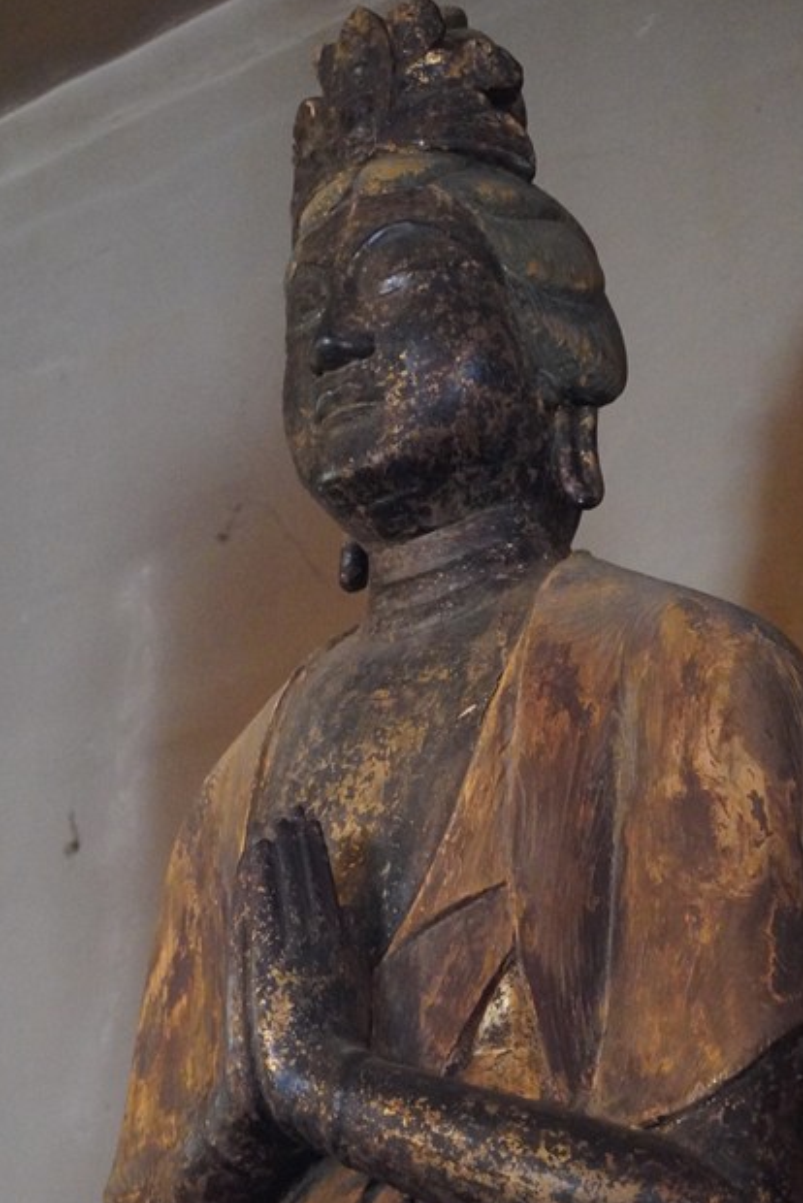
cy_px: 728
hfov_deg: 19.0
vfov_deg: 28.1
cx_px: 430
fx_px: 2400
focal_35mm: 72
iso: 6400
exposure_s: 1/40
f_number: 4.5
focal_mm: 29
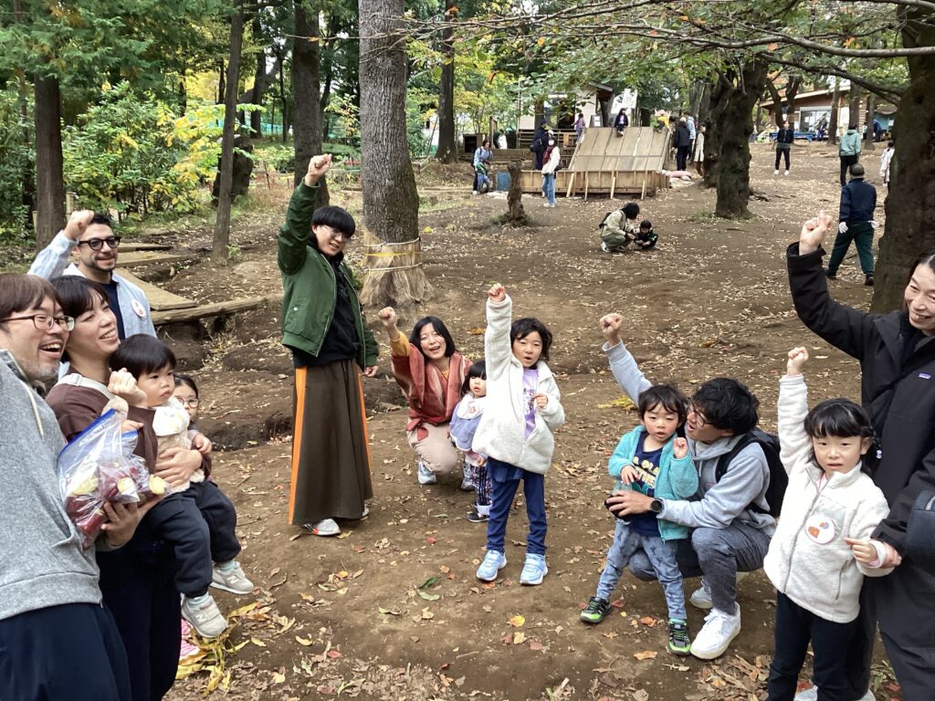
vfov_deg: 45.4
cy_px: 350
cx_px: 468
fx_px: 837
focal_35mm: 31
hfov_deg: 58.4
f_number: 2.4
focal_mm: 3.3
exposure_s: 1/120
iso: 64
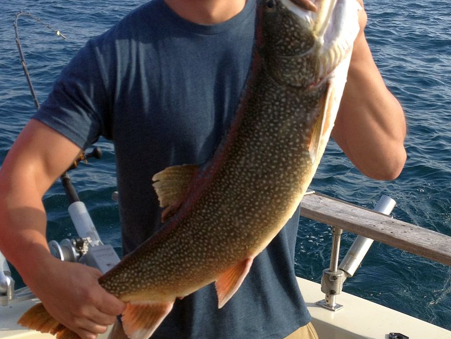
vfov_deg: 34.3
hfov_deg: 44.8
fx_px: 547
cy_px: 146
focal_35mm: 42
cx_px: 235
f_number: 2.4
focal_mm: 4.28
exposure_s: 1/756
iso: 50
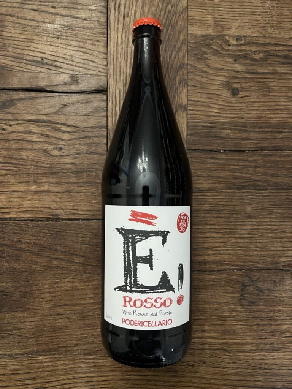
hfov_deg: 53.1
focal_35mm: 26
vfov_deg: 67.3
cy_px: 194
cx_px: 146
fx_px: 292
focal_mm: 5.1
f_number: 1.6
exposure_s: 1/50
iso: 320
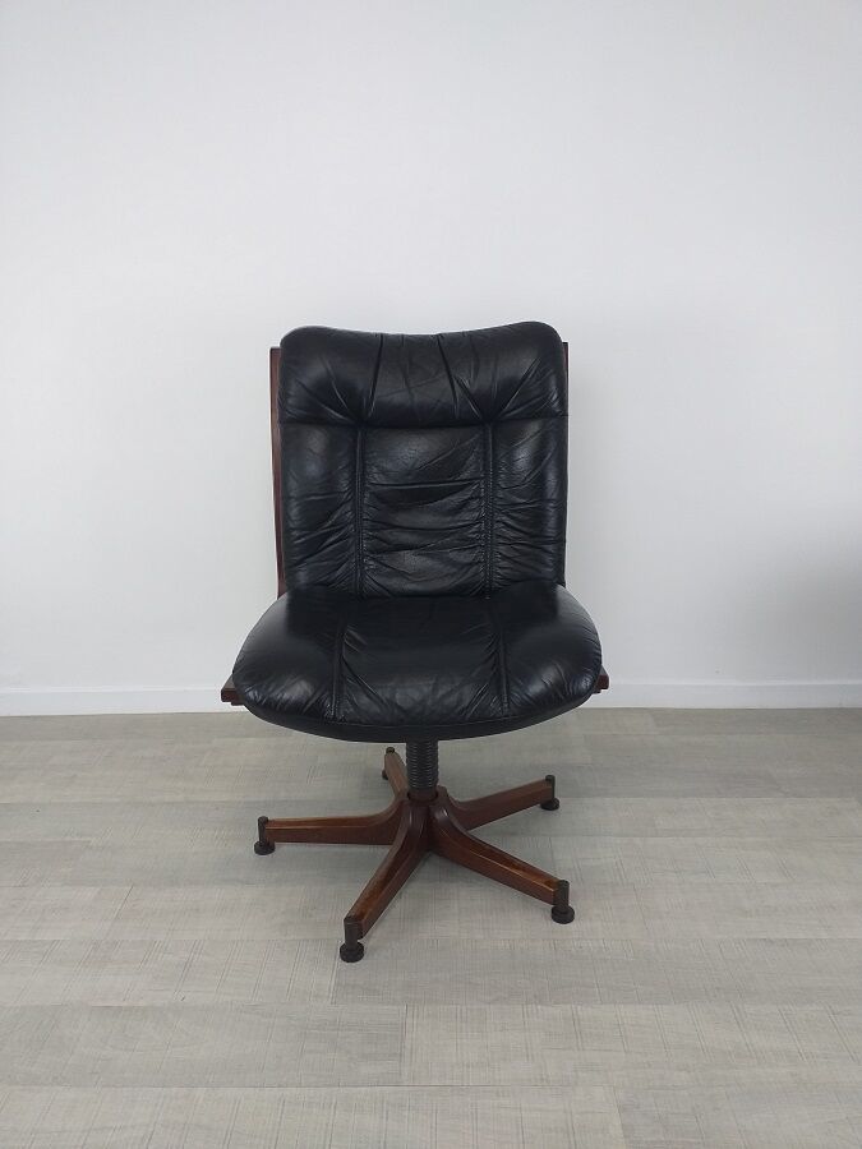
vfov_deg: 67.3
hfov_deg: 53.1
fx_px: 863
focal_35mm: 26
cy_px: 574
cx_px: 431
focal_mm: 3.6
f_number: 1.9
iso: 50
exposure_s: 1/50
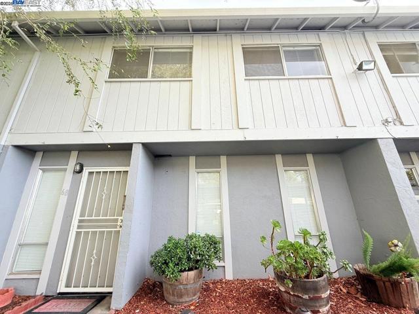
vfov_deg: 85.7
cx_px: 210
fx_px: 169
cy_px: 157
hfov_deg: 102.1
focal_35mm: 14
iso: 50
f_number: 2.2
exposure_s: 1/179
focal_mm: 2.22
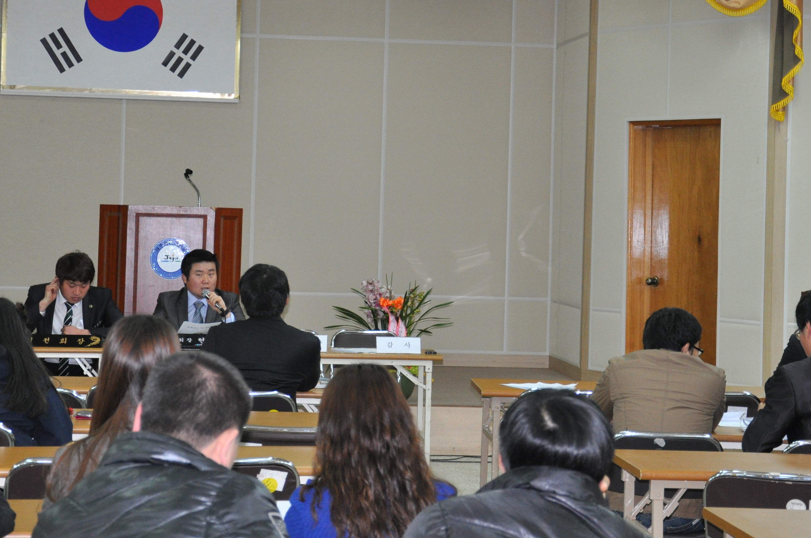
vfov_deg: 13.7
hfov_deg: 20.5
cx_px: 428
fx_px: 2244
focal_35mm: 100
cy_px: 162
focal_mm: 45
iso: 800
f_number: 4.8
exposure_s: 1/60
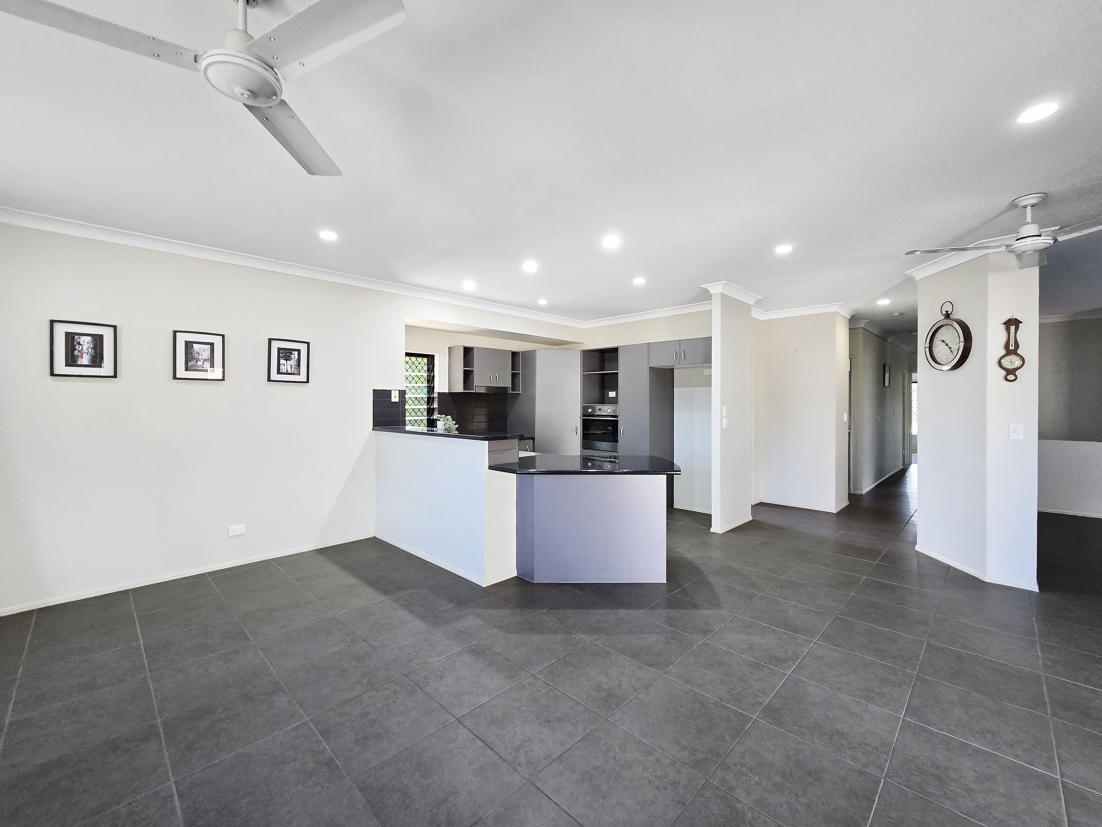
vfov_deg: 89.9
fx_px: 414
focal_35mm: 13
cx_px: 551
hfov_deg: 106.2
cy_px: 414
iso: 250
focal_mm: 2.2
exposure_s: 1/50
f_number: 2.2
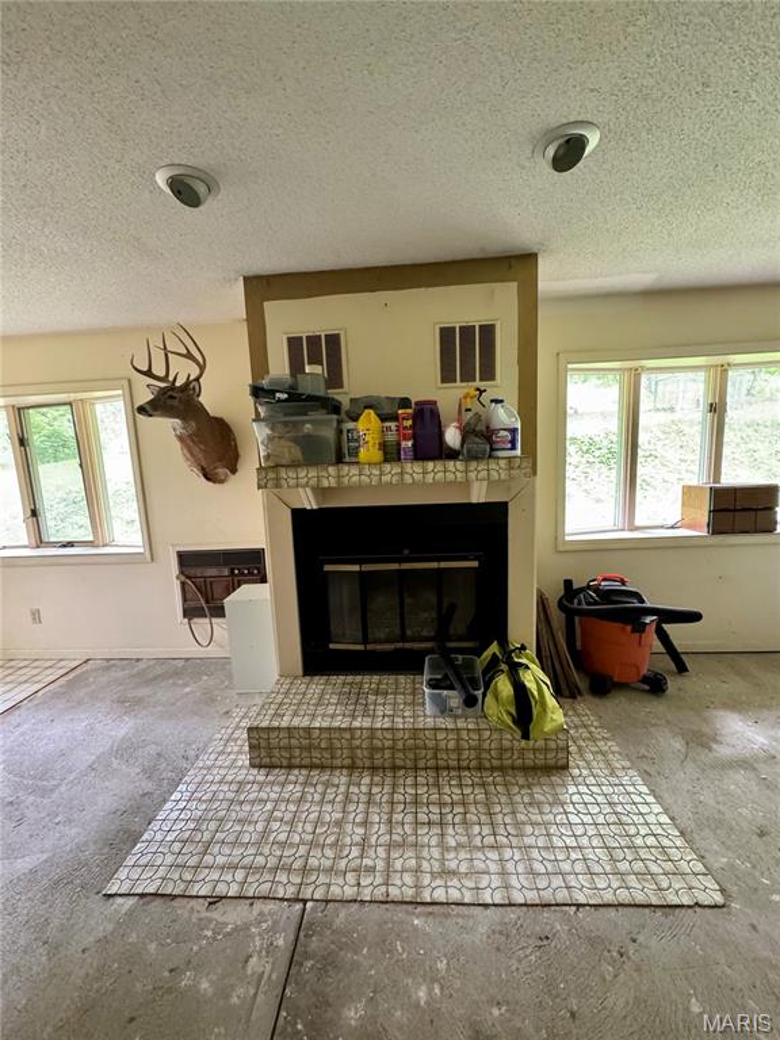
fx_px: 421
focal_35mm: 14
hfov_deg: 85.7
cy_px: 520
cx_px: 390
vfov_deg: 102.1
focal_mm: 2.22
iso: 640
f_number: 2.2
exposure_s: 1/60
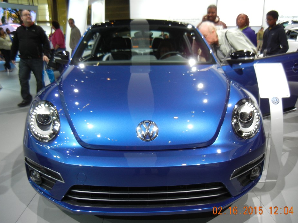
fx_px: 284
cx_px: 149
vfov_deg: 42.9
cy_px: 113
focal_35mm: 33
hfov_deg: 55.4
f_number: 3.5
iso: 194
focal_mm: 5.4
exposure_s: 1/60
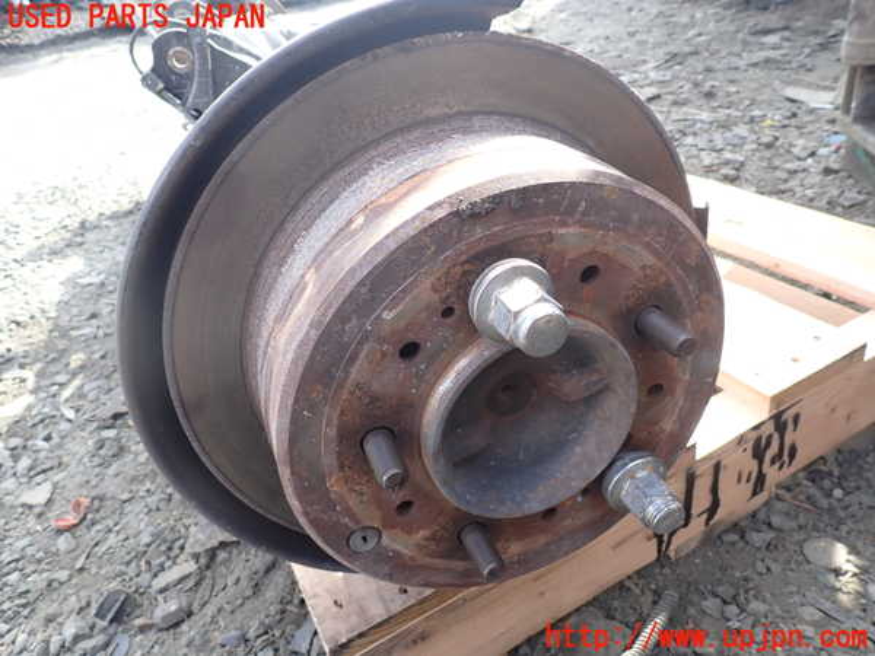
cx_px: 438
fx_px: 632
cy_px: 328
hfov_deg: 69.4
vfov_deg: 54.9
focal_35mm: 25
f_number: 2.8
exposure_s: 1/80
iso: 100
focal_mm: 4.5
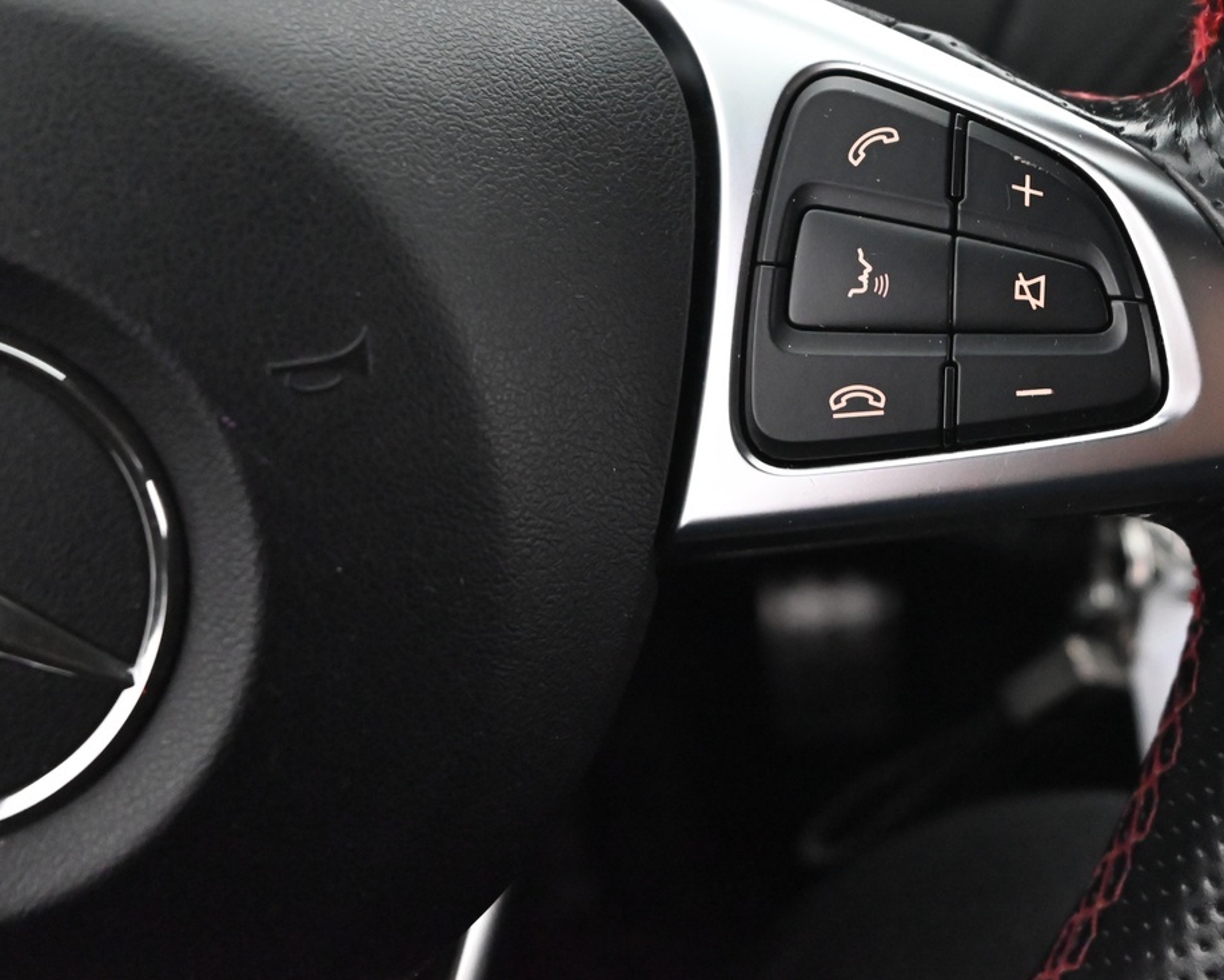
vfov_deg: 26.0
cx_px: 862
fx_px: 2102
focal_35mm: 58
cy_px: 264
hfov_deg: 32.1
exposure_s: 1/60
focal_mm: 35
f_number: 5
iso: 9000
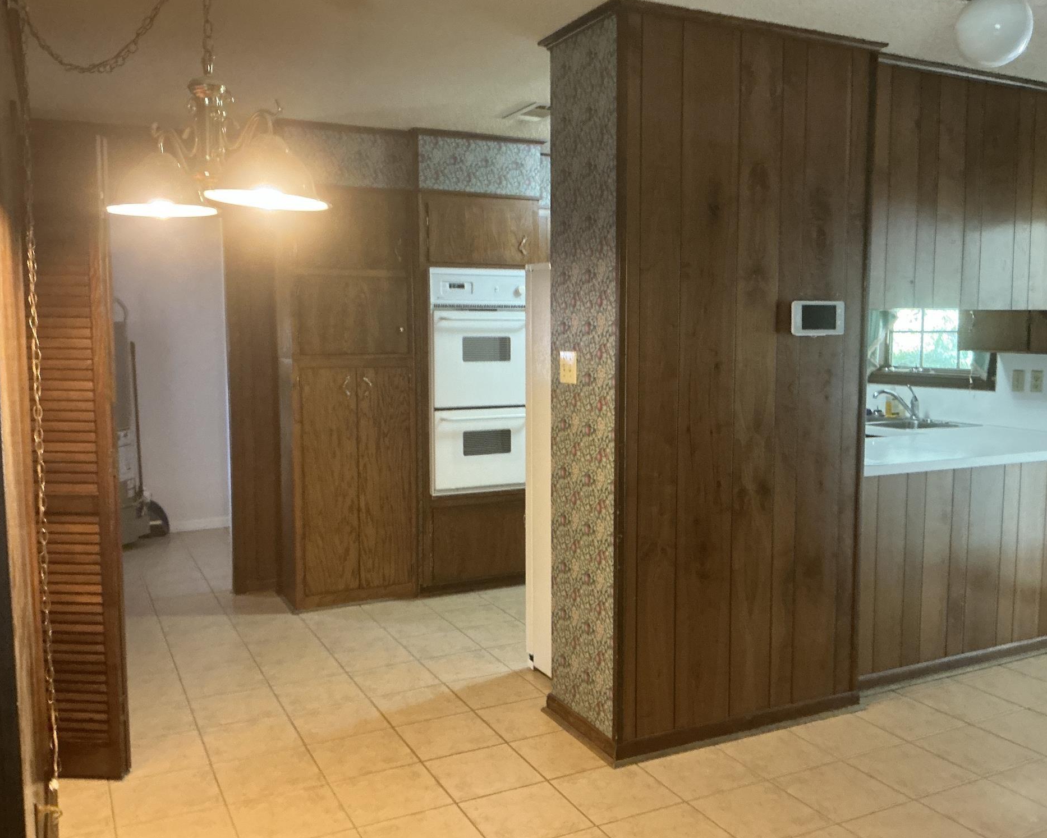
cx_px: 547
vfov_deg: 48.5
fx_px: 930
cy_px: 418
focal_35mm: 30
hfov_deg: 58.7
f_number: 1.8
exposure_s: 1/45
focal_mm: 3
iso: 320
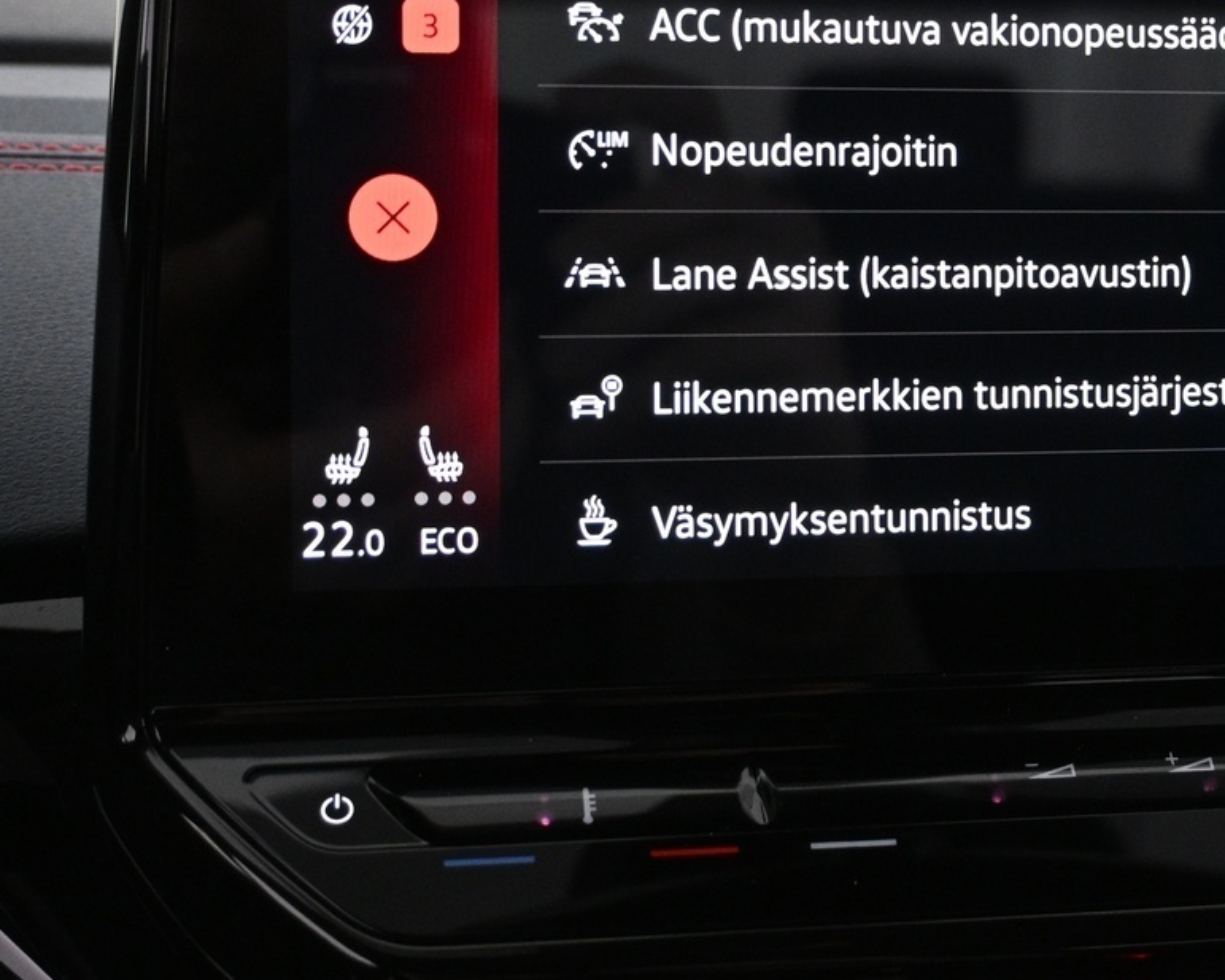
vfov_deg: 21.5
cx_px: 980
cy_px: 303
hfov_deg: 26.3
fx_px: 2574
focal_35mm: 71
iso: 1600
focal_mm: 24
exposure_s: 1/30
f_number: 4.2
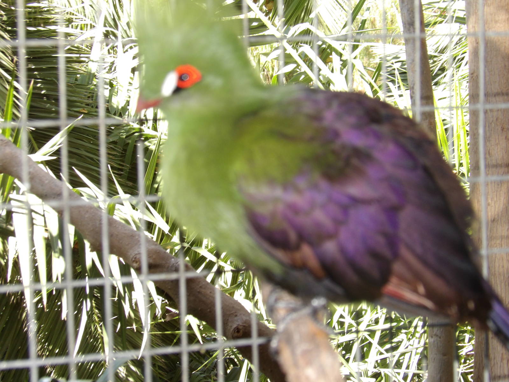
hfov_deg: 19.3
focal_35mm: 102
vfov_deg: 14.5
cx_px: 254
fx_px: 1500
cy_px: 191
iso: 200
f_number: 4.2
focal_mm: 18.2
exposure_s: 1/100
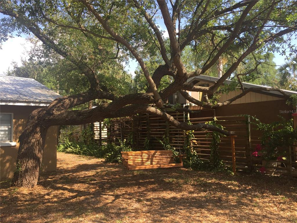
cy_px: 112
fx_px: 249
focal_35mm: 29
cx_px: 148
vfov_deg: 48.2
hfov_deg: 61.7
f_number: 2.2
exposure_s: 1/514
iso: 32
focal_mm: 4.15
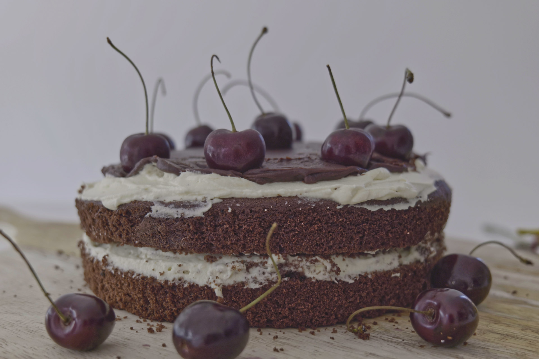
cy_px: 180
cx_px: 270
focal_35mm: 47
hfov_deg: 41.9
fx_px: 704
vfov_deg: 28.6
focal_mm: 47
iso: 640
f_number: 5.1
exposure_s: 1/100
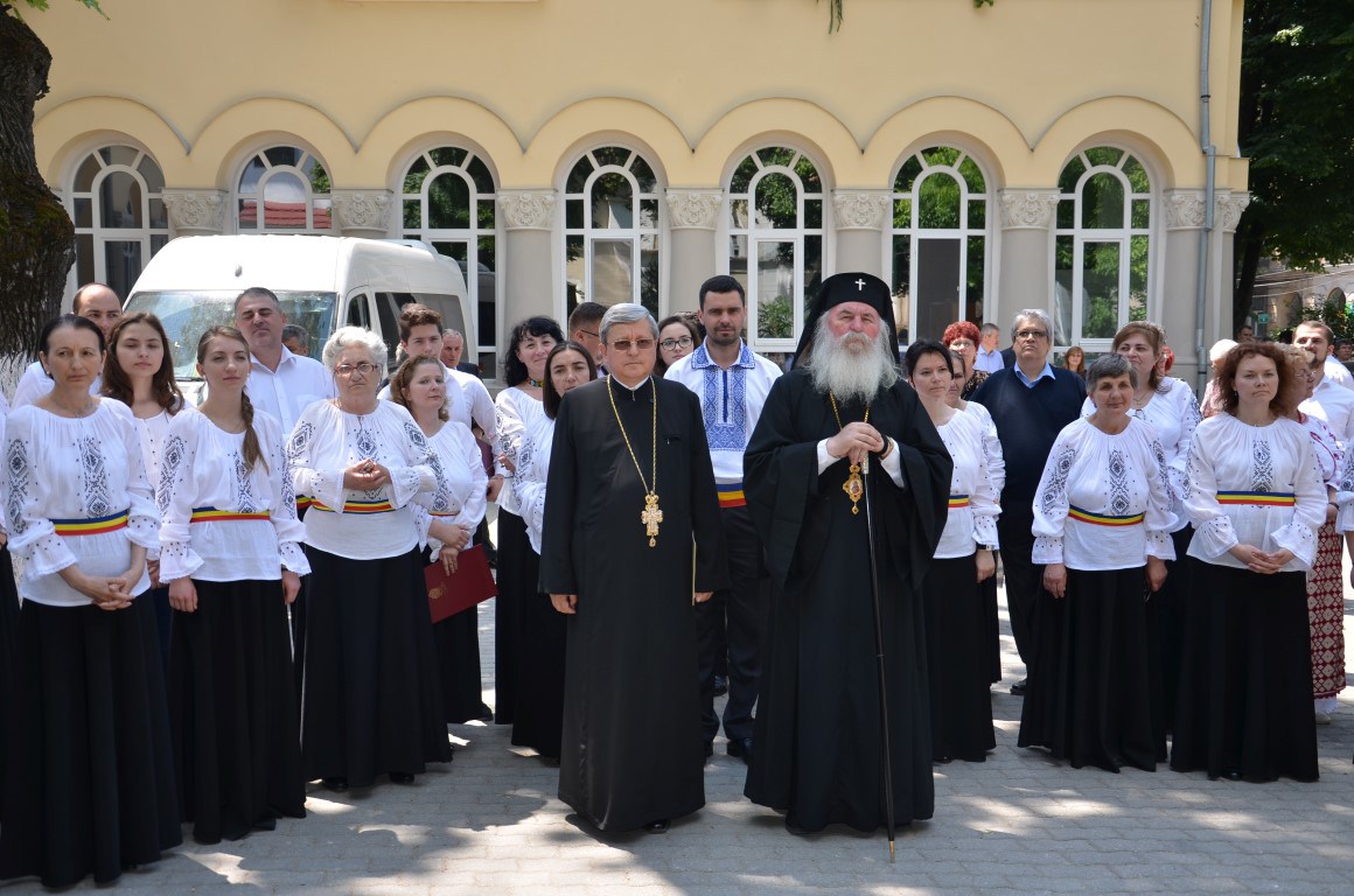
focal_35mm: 38
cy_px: 448
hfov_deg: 51.4
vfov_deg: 35.3
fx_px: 1407
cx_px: 677
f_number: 4
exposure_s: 1/250
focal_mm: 25
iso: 100
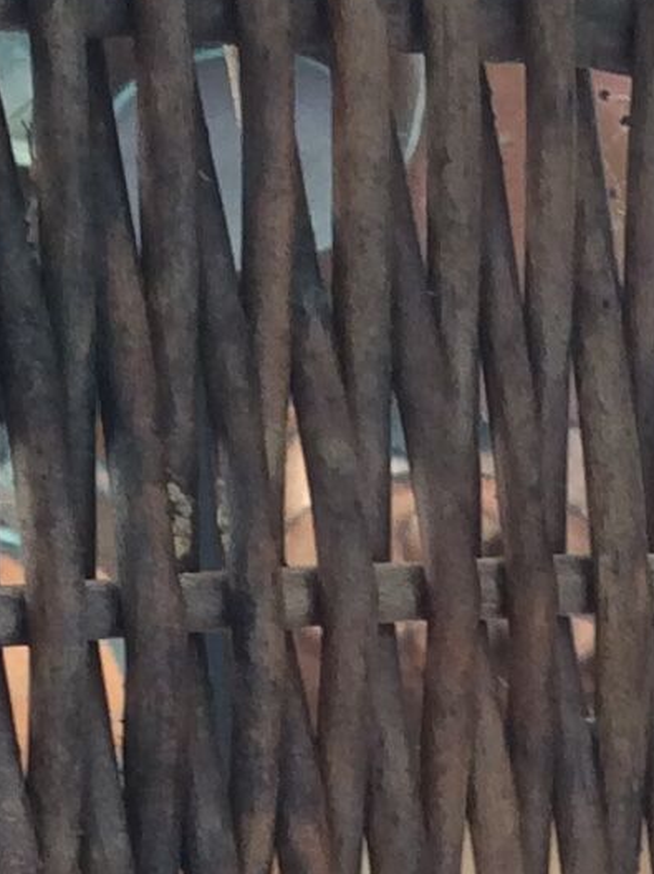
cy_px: 1248
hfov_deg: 9.4
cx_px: 685
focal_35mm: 157
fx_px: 3961
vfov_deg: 12.1
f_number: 2.4
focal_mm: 3.3
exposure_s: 1/50
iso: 40
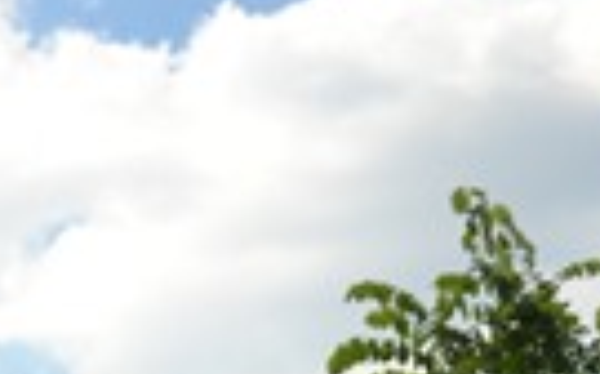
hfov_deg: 8.2
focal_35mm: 249
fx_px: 4067
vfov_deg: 5.2
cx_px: -458
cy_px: 764
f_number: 5.6
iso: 100
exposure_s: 1/125
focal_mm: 40
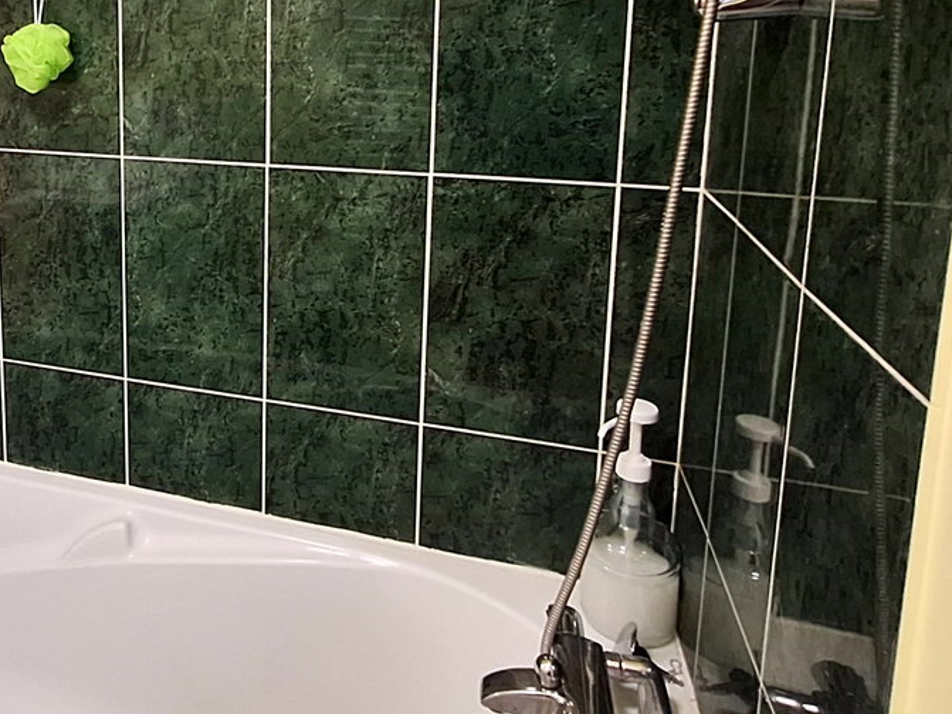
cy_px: 123
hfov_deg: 53.3
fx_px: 852
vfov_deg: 42.9
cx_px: 152
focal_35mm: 31
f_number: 2.2
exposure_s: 1/25
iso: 160
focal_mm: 1.74
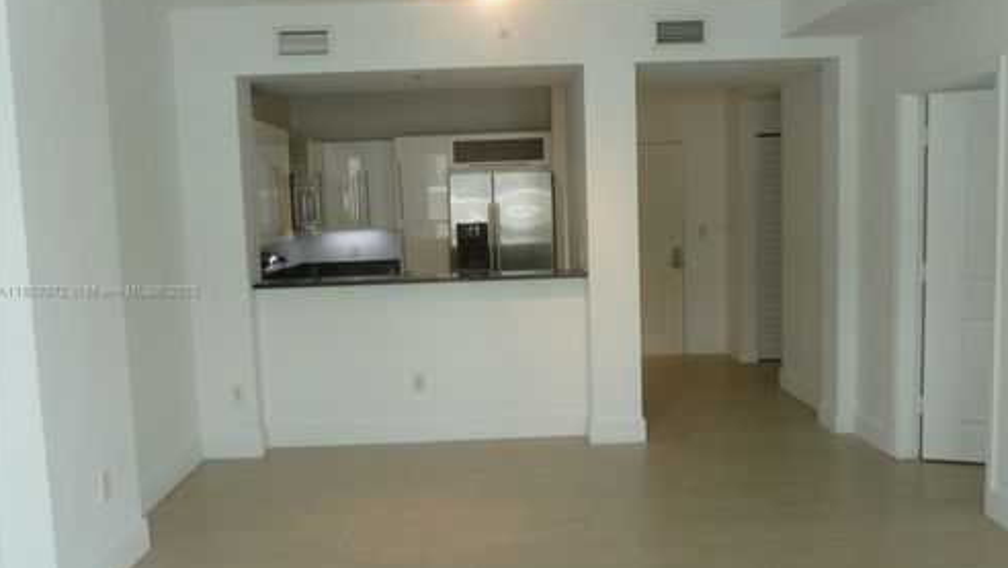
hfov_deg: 62.6
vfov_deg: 37.8
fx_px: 829
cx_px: 506
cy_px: 292
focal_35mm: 31
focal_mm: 5
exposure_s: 1/60
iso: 200
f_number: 3.3
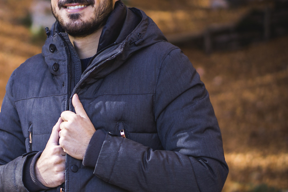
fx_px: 1360
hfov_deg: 11.9
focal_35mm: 170
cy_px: 135
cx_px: -24
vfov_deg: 8.1
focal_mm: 50
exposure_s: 1/250
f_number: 1.8
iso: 250
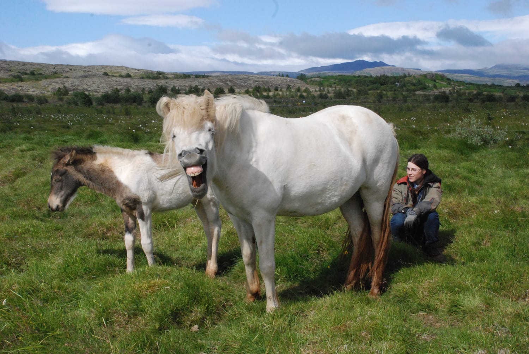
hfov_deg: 37.8
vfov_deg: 25.8
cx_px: 264
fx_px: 772
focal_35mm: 52
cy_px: 177
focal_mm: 35
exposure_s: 1/1000
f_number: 16
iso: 1600
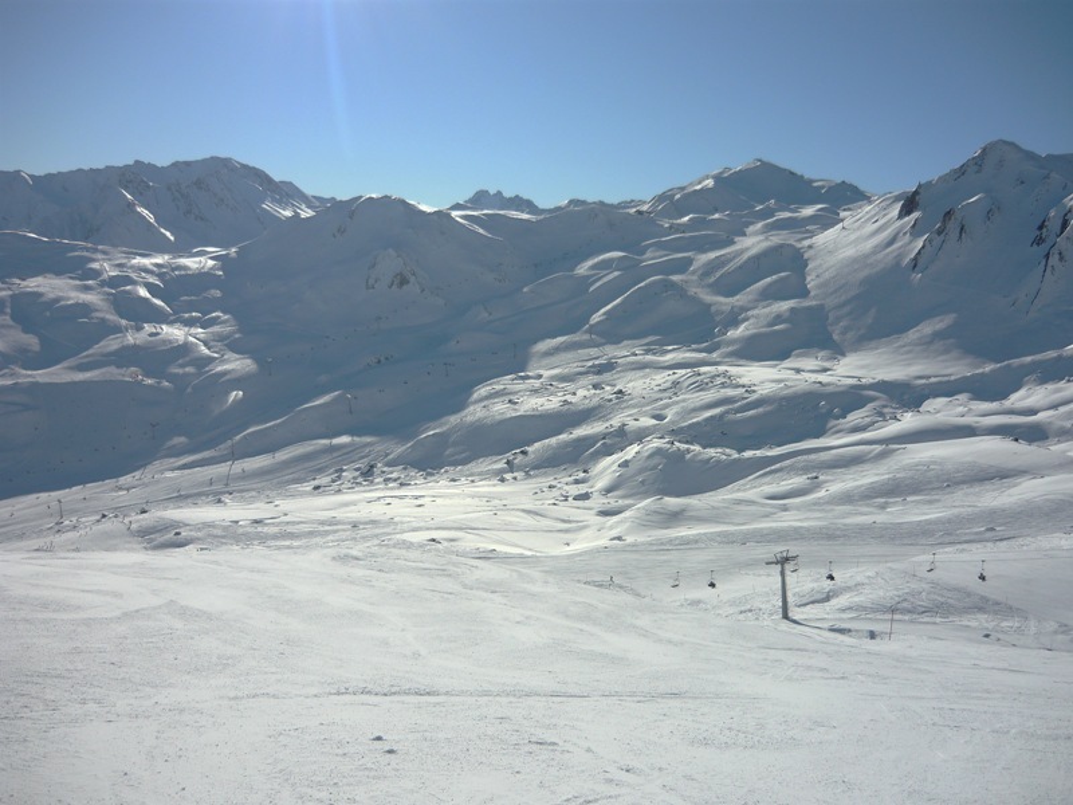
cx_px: 536
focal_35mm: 33
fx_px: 1023
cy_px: 402
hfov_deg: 55.4
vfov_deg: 42.9
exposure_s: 1/320
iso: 100
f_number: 8
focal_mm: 5.5
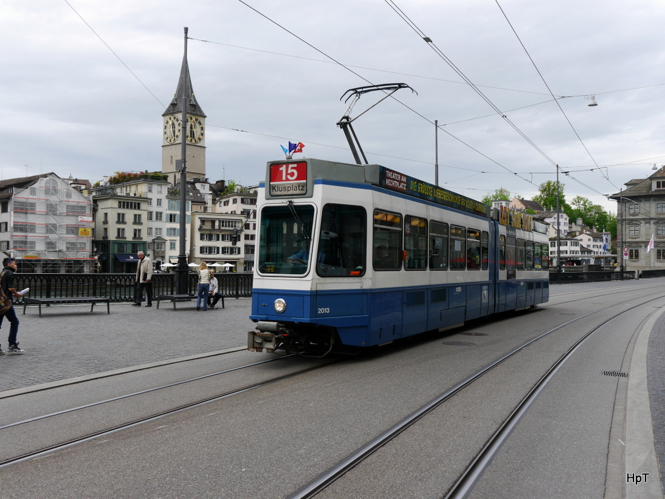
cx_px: 332
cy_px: 250
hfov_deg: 54.0
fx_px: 653
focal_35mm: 34
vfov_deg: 41.8
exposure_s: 1/250
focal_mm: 17
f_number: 6.3
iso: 160
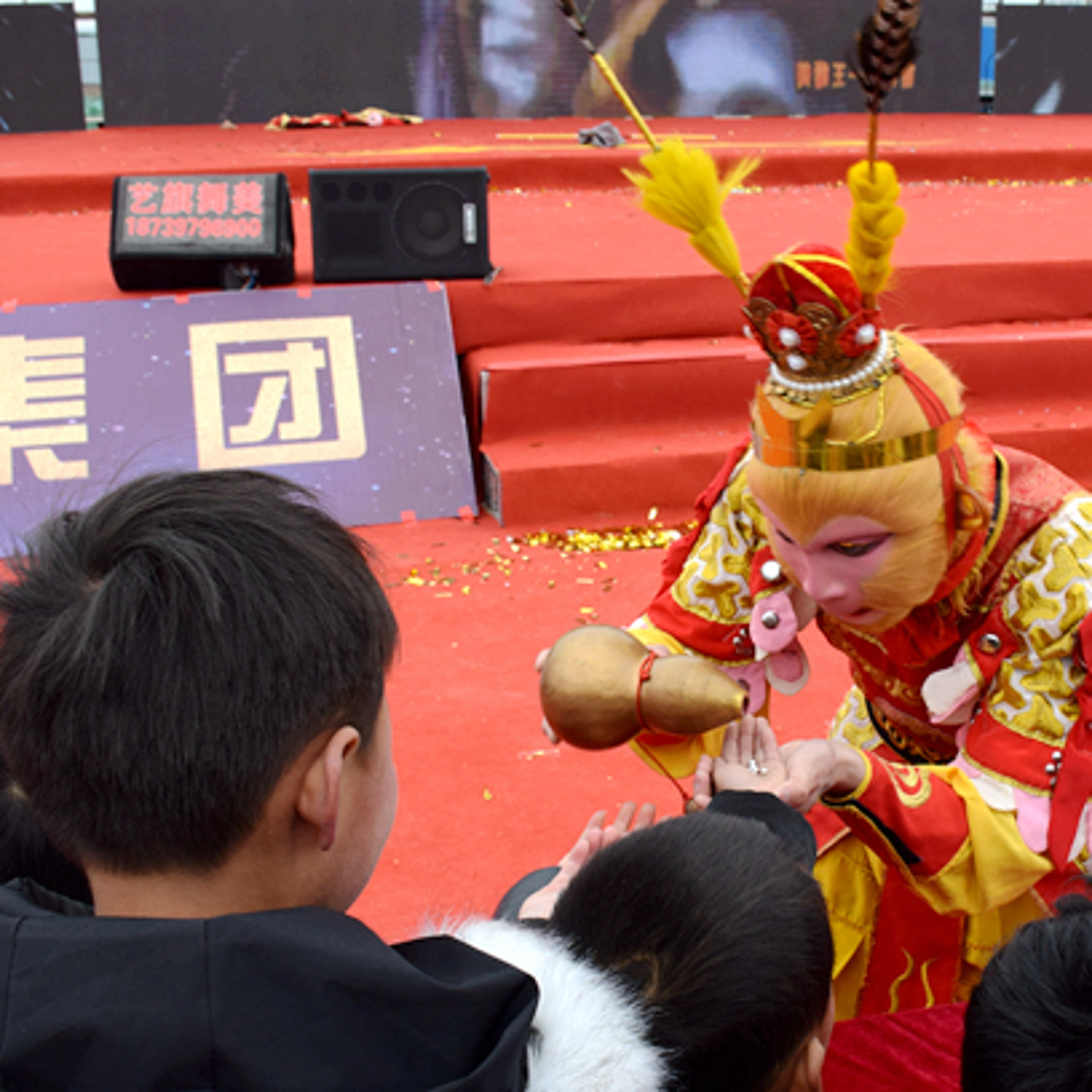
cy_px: 612
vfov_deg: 37.5
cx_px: 824
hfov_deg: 36.6
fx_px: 1606
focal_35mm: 45
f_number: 8
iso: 280
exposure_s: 1/250
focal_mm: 18
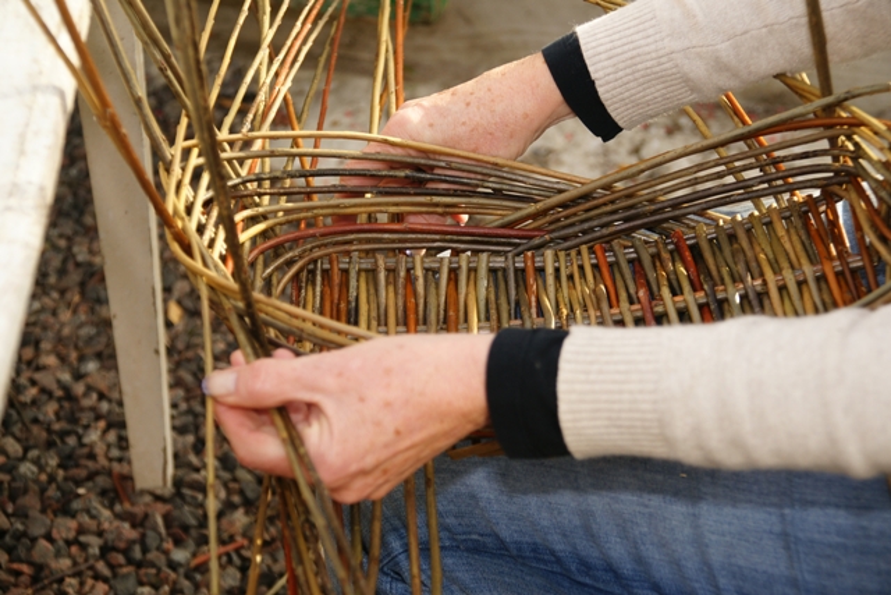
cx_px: 446
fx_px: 2228
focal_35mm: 90
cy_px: 298
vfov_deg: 15.2
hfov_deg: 22.6
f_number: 5
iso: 200
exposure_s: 1/125
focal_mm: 60
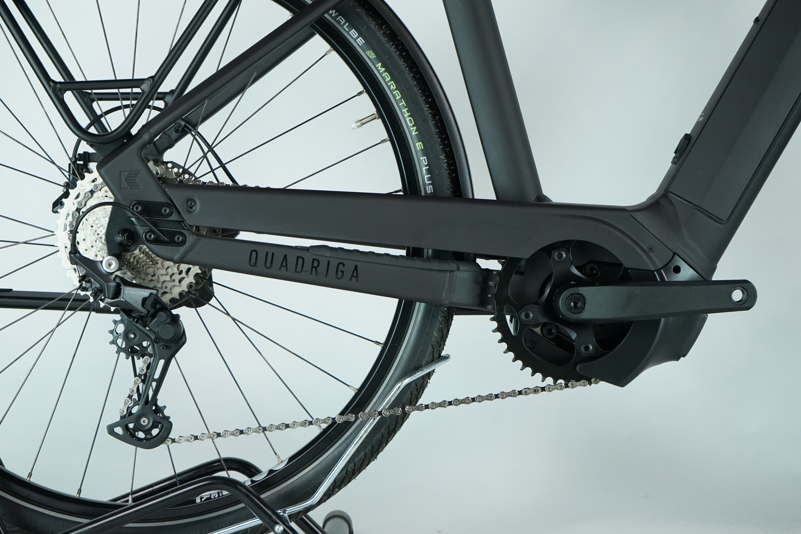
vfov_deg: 19.5
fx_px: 1557
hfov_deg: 28.8
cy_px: 267
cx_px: 400
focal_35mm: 70
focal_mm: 70
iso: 2000
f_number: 5.6
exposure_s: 1/200
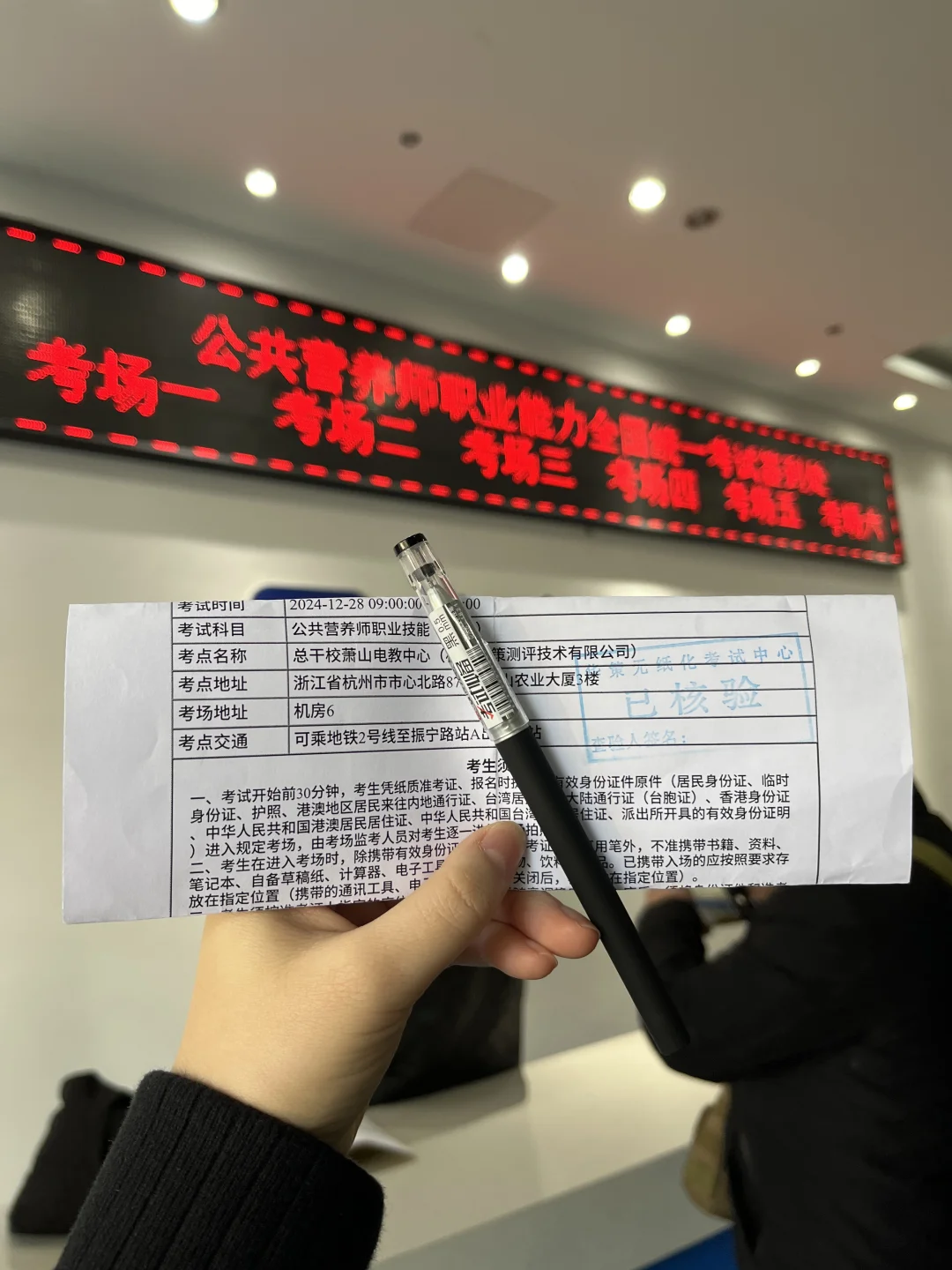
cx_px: 476
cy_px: 635
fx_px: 953
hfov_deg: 53.1
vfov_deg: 67.3
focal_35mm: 26
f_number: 1.6
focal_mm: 5.1
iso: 80
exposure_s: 1/77
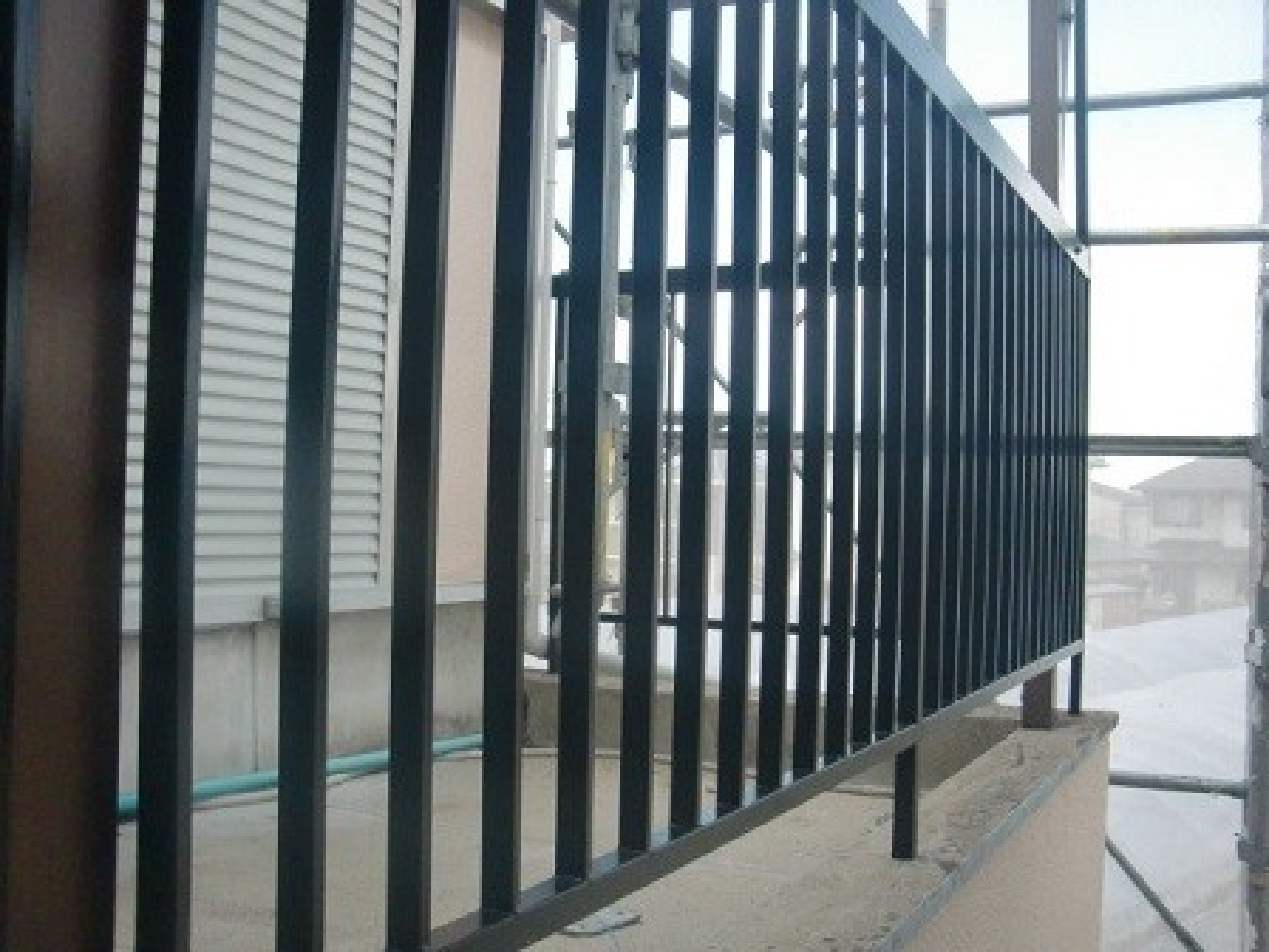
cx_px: 634
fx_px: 1393
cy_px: 476
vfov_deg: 37.7
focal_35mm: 38
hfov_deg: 49.0
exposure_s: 1/250
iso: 320
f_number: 3.9
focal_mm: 6.66
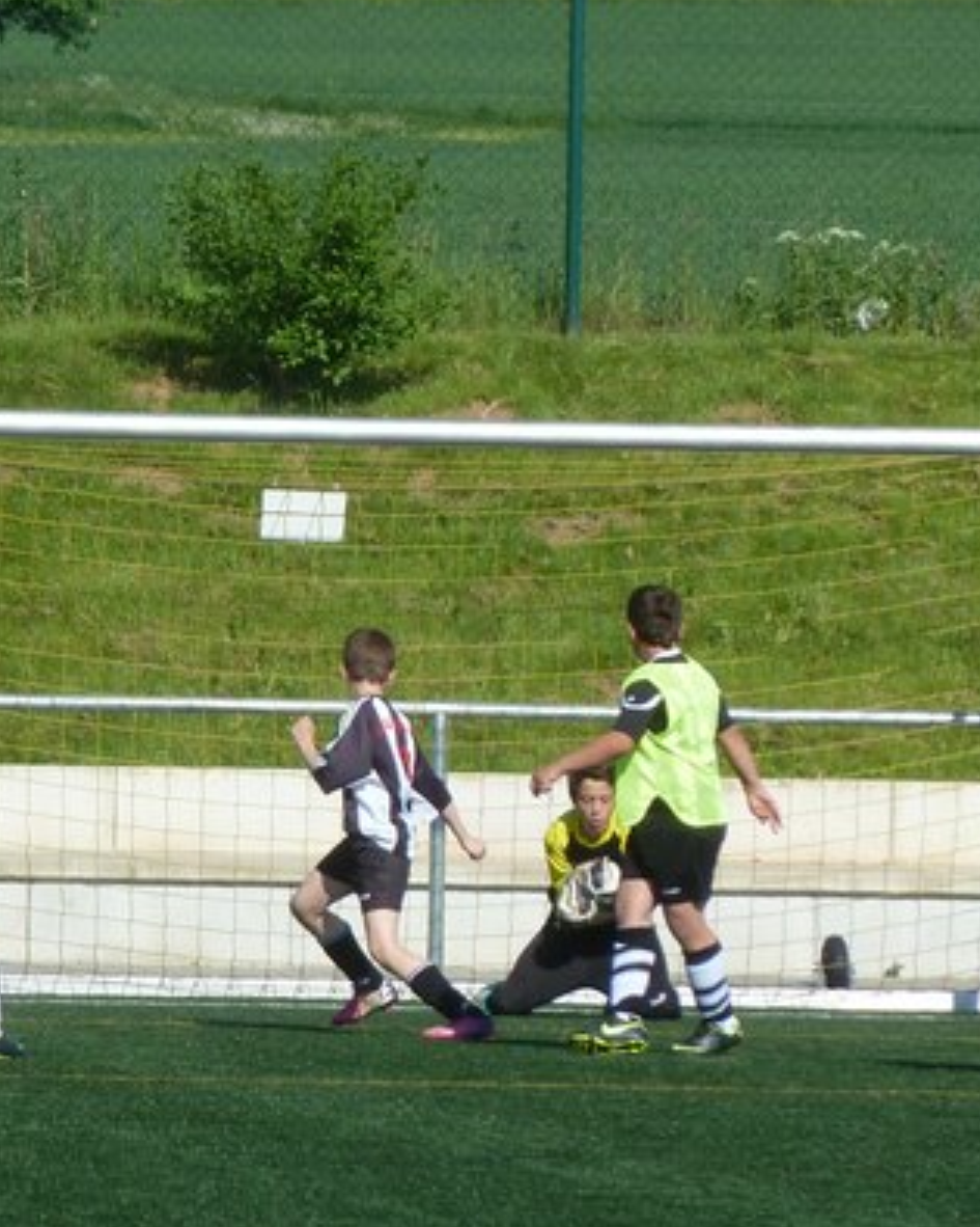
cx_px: 28
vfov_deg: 3.7
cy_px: 637
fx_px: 18860
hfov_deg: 3.0
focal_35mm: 520
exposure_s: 1/800
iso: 160
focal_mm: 49.2
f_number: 5.6
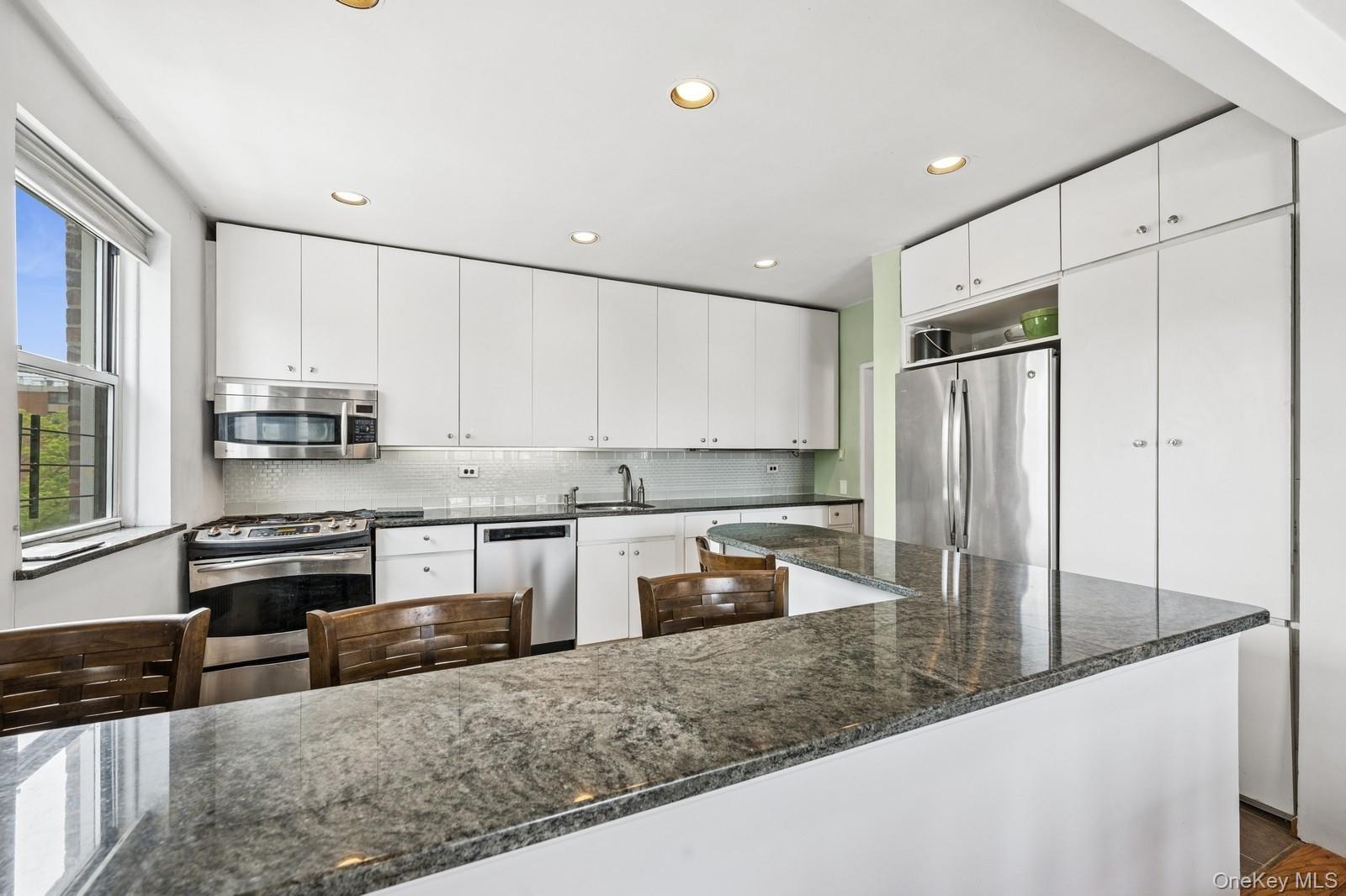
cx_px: 673
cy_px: 448
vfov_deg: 81.2
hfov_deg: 104.3
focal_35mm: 14
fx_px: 523
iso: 400
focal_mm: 14
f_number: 8
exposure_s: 1/100
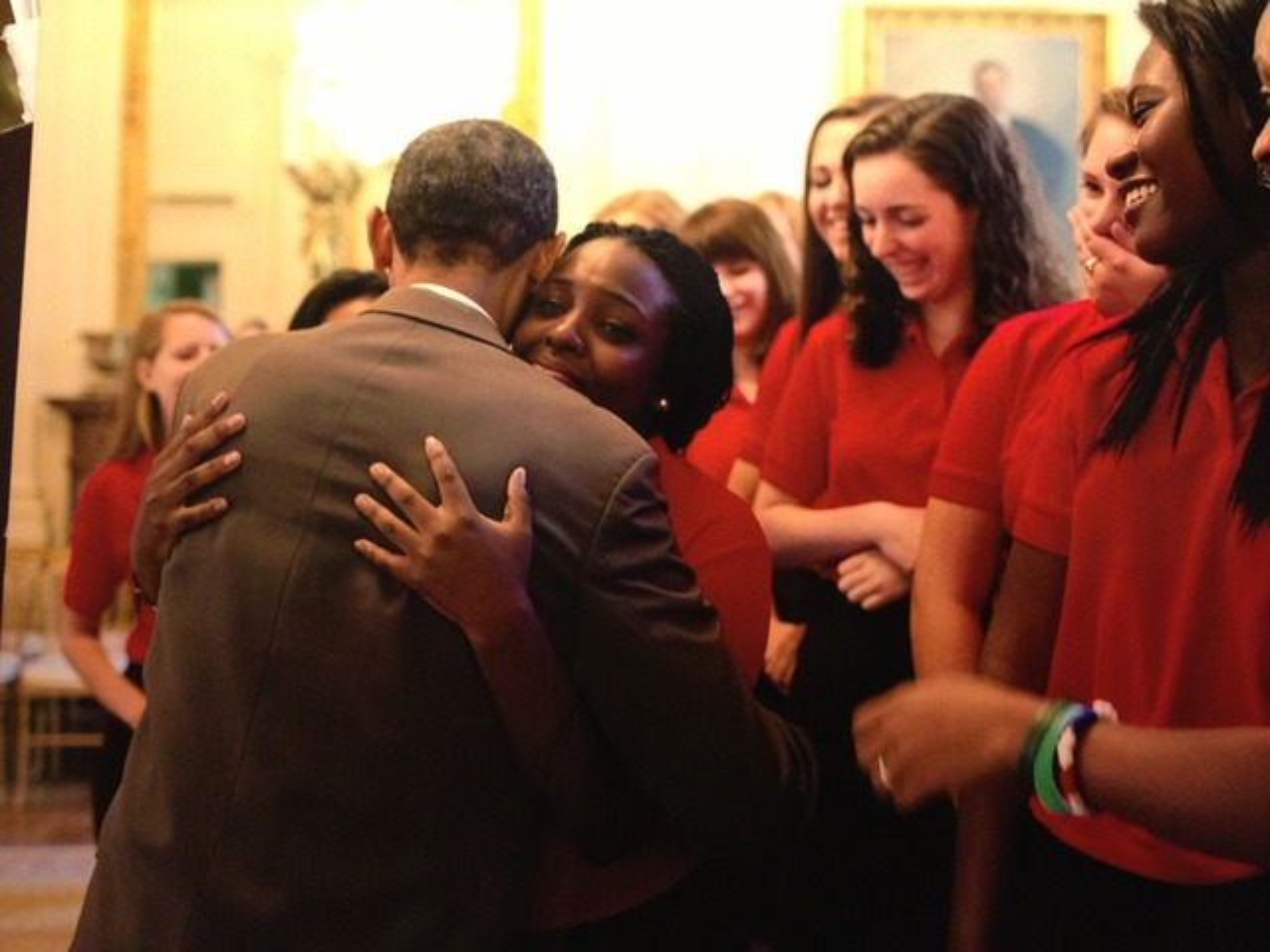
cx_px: 635
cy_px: 476
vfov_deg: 40.7
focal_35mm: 35
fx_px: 1284
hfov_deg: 52.6
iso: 320
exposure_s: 1/20
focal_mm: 4.28
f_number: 2.4
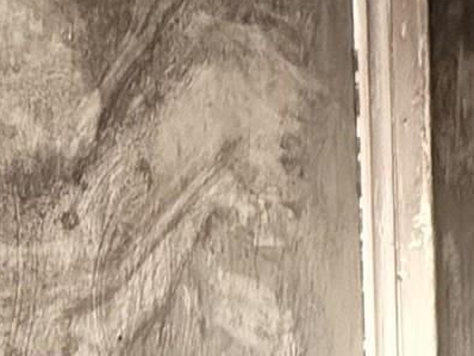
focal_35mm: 81
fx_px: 1110
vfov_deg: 17.6
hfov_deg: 19.0
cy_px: 394
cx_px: 831
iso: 1250
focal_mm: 2.22
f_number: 2.2
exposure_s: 1/49
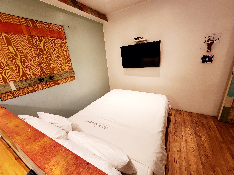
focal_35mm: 13
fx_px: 88
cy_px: 88
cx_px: 117
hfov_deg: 106.2
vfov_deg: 89.9
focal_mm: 2.2
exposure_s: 1/40
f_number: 2.2
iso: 320
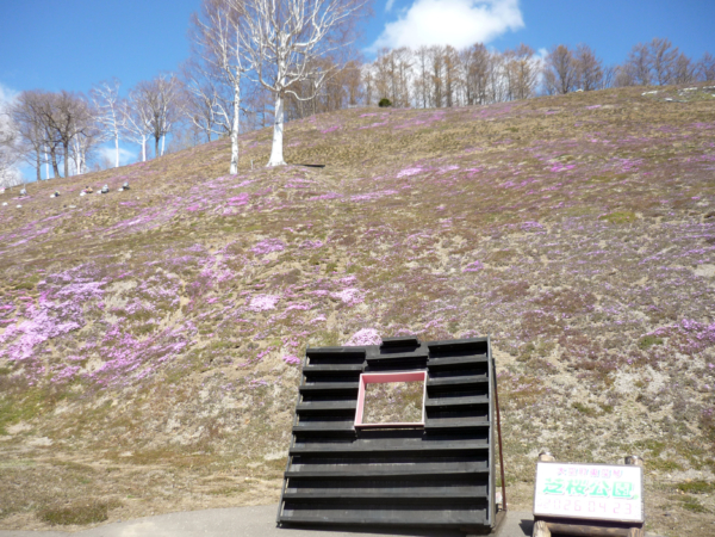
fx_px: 682
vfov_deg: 42.9
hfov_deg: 55.4
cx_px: 358
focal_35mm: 33
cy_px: 268
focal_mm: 5.5
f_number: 2.8
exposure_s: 1/800
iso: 100
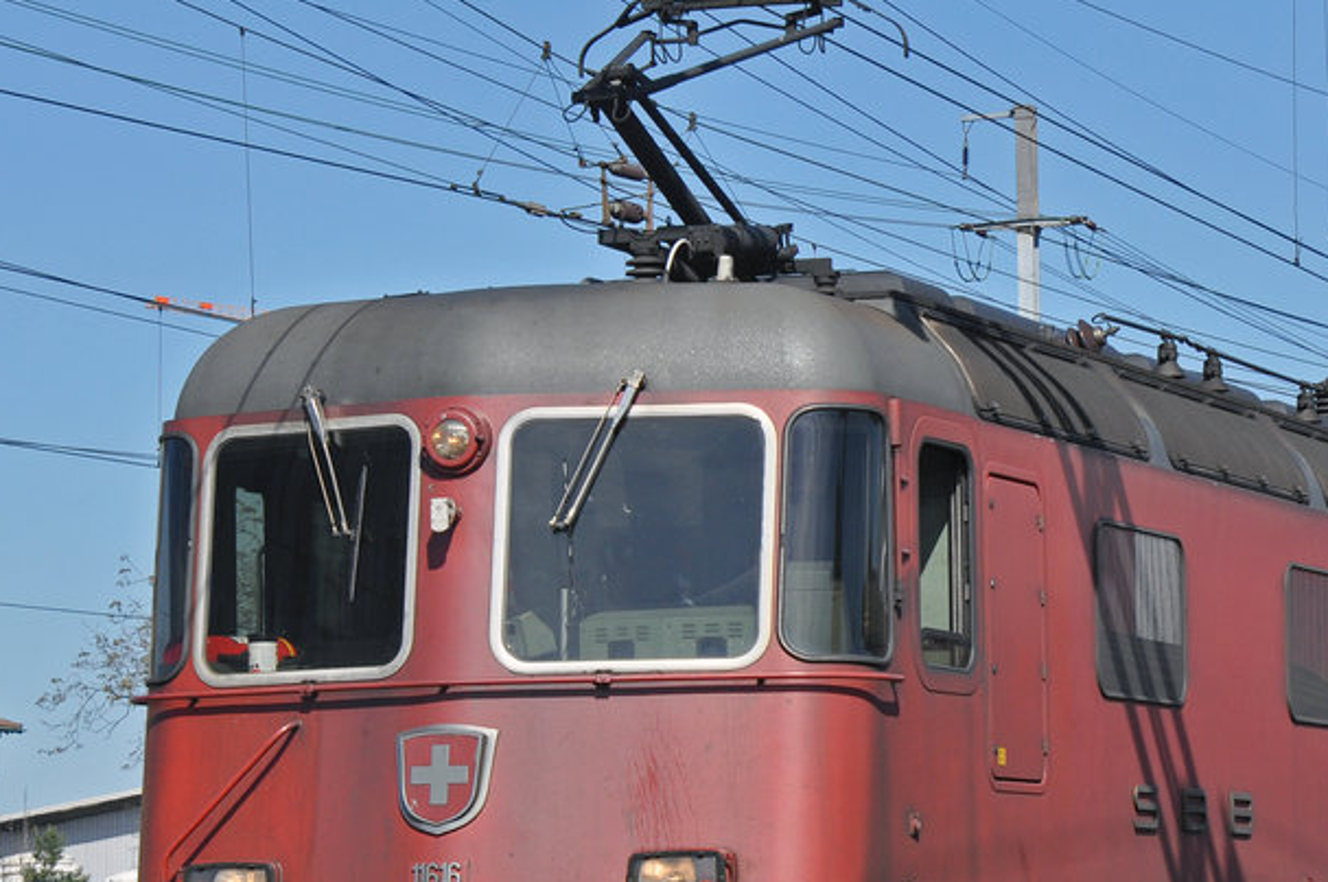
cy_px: 535
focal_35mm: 163
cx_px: 1041
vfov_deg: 8.4
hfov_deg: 12.6
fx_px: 6004
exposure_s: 1/1000
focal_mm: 55
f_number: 6.3
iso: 200
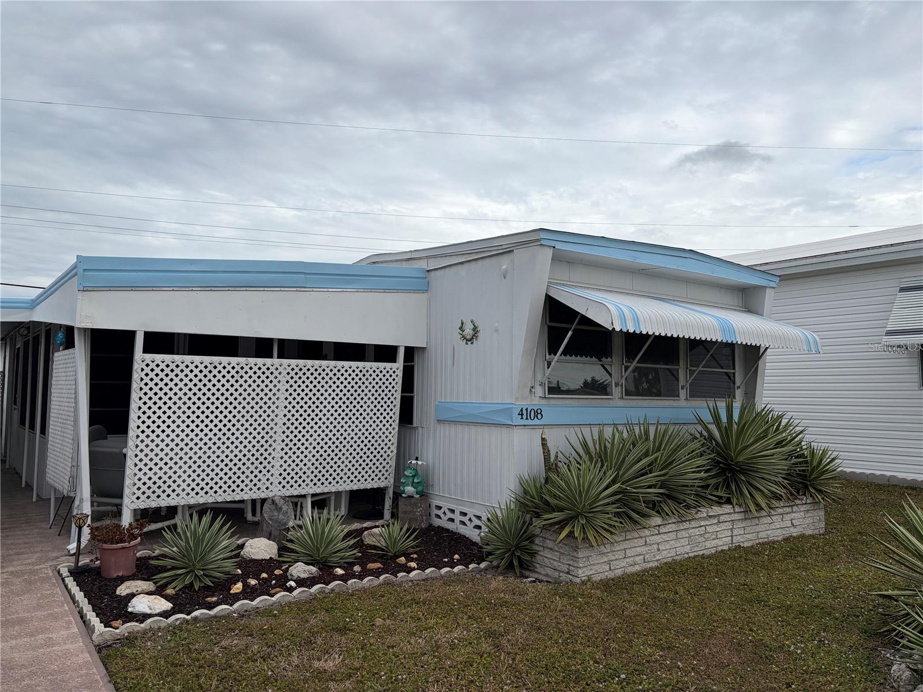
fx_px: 693
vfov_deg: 53.1
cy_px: 346
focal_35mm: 26
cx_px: 462
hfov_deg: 67.3
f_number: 1.6
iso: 50
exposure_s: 1/3831
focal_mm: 5.96
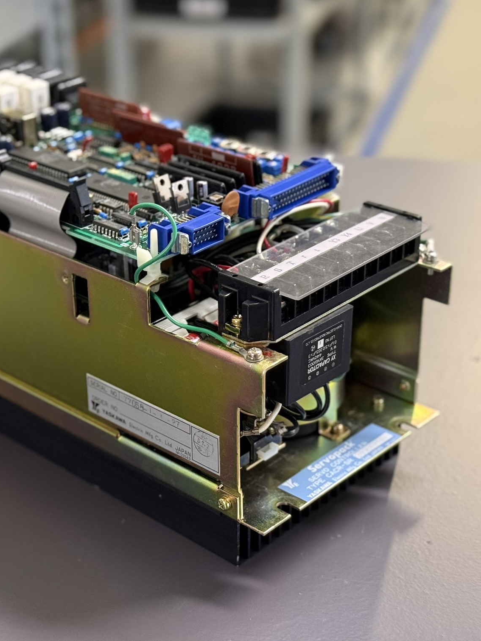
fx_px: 1204
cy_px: 318
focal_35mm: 65
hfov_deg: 22.5
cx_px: 148
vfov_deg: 29.8
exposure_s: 1/33
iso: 320
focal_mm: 6.76
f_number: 1.78
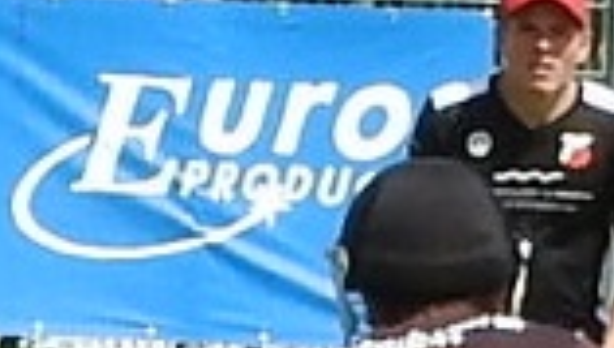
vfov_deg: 1.3
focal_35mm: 941
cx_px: 137
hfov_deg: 2.3
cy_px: 536
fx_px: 15349
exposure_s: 1/500
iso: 100
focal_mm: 30.5
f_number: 5.2
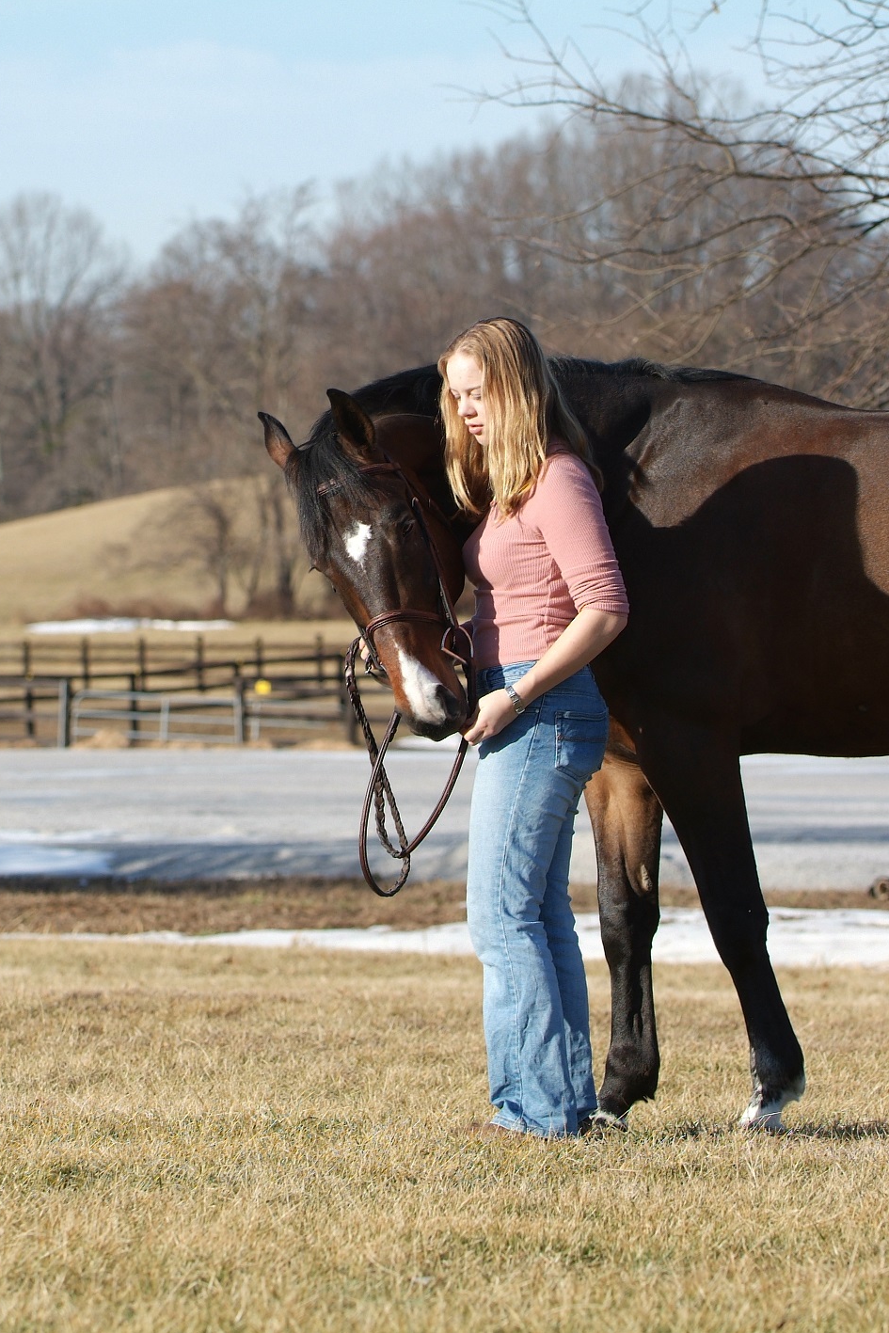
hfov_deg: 6.0
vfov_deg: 8.9
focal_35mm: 230
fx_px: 8517
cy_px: 668
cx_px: 490
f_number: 4.8
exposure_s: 1/350
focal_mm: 102
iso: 100
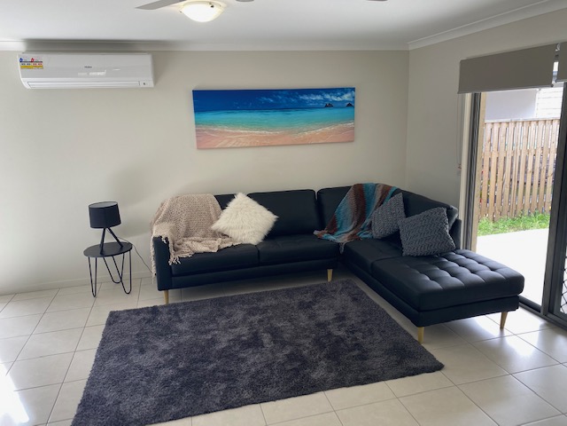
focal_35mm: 26
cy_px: 213
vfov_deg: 53.1
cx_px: 284
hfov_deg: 67.3
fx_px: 426
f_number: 1.8
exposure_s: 1/100
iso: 50
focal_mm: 4.25
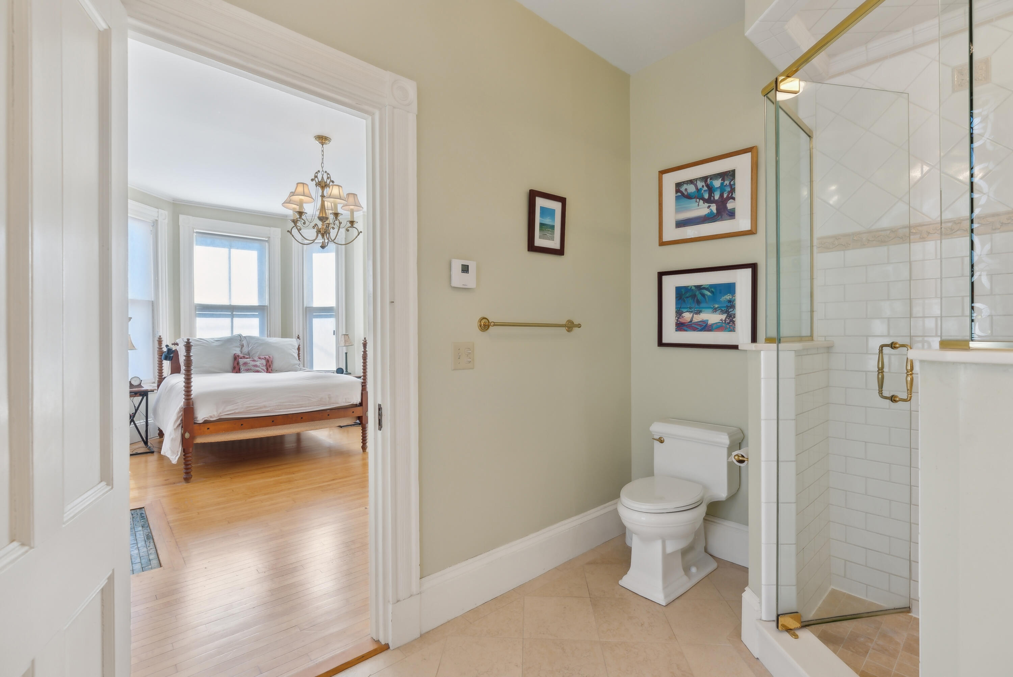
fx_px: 450
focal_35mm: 16
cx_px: 506
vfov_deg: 73.8
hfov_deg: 96.7
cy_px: 338
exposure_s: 1/15
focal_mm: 16
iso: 320
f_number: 7.1
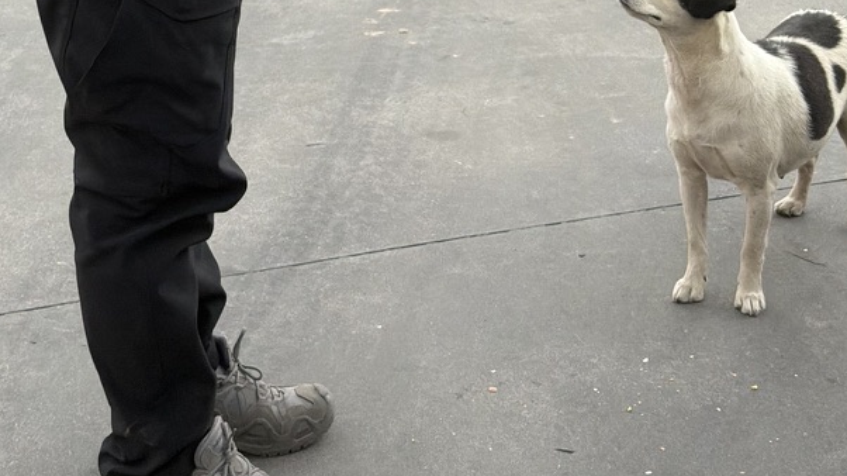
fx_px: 1998
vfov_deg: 12.9
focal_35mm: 89
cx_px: 416
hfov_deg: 23.9
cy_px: -207
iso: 125
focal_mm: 6.76
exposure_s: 1/60
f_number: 1.78
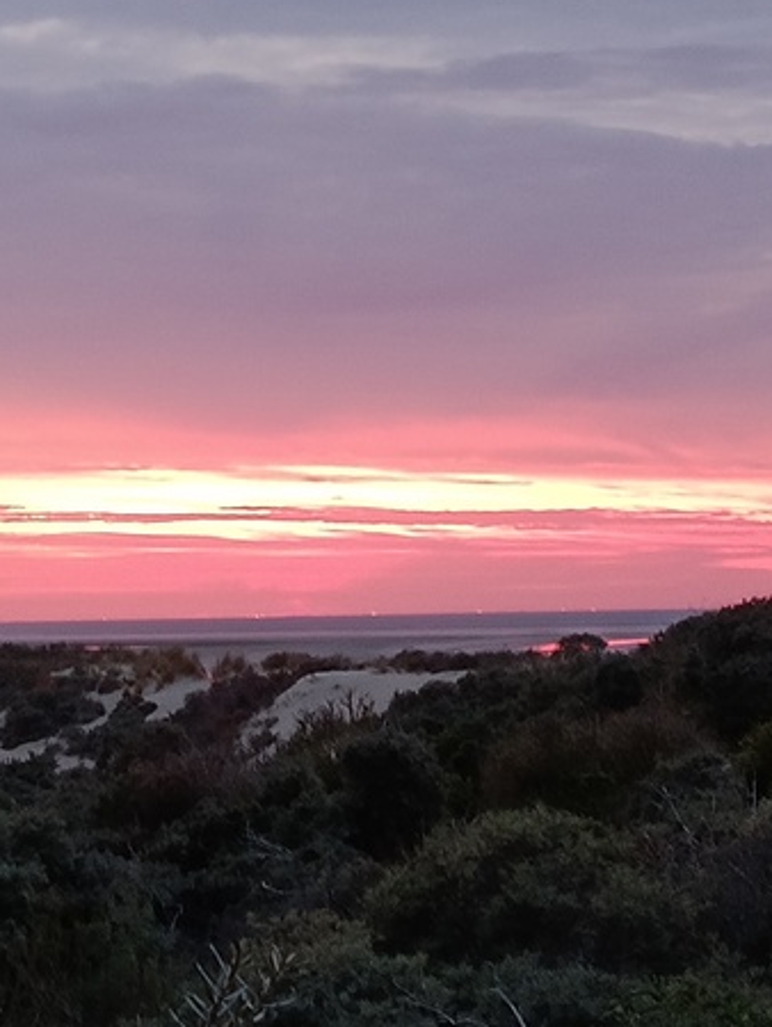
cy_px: 558
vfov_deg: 20.0
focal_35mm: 98
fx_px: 2911
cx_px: 333
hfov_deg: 15.1
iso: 1164
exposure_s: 1/33.3
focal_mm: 5.24
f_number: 1.7
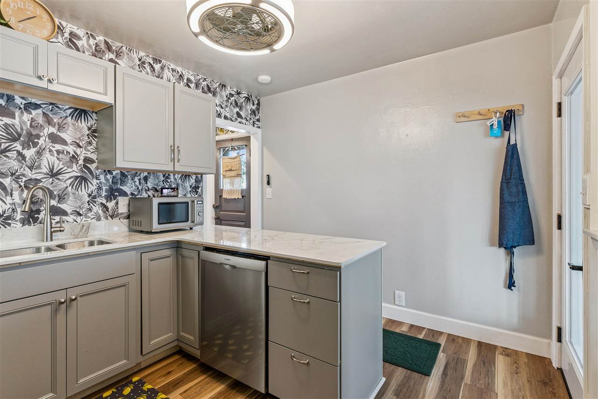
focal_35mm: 17
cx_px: 299
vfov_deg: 70.5
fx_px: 282
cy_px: 200
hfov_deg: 93.3
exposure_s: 1/5
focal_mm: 17
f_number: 9
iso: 800
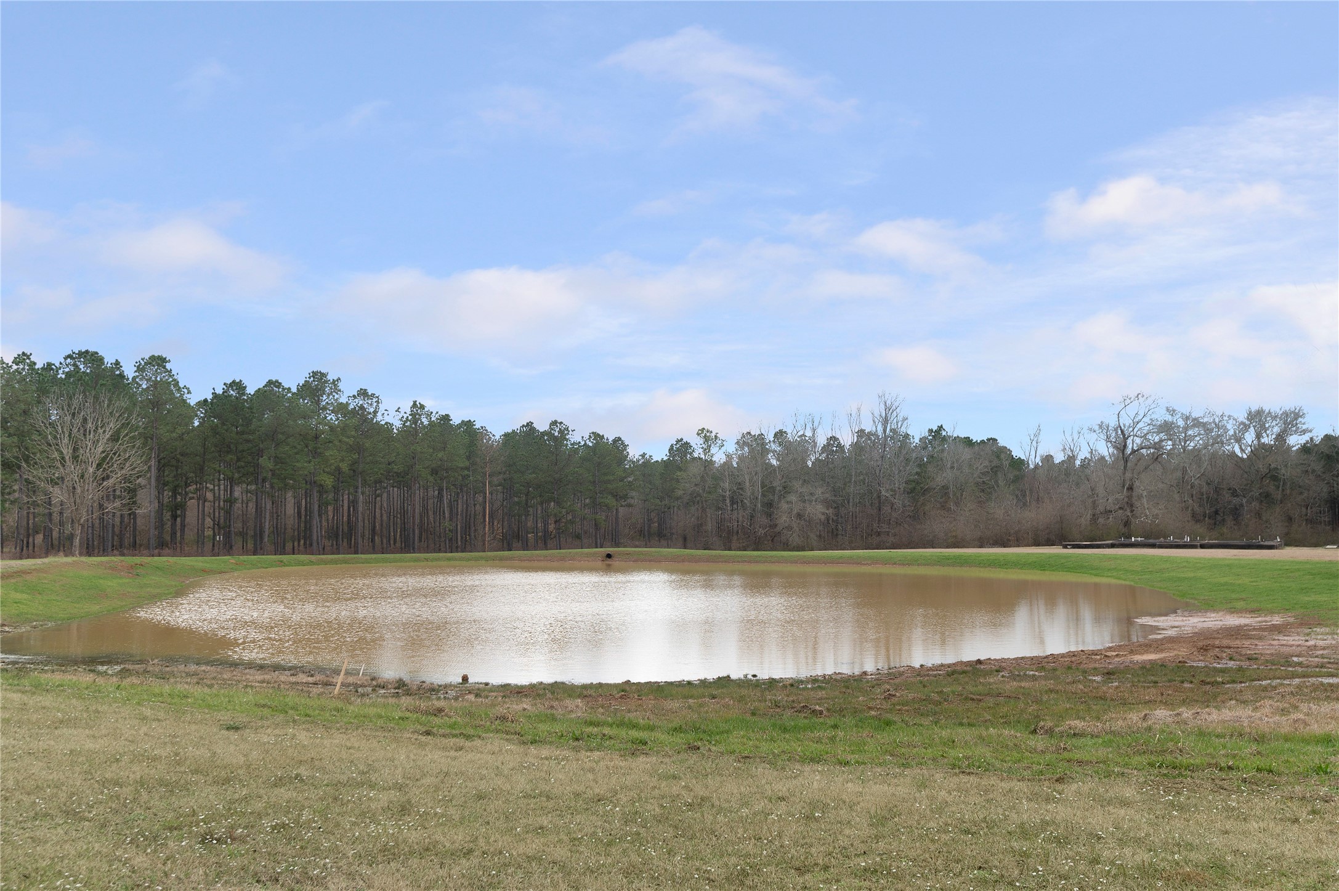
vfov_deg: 43.5
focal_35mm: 30
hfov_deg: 62.0
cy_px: 446
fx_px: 1115
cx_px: 670
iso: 320
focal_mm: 30
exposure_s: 1/500
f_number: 9
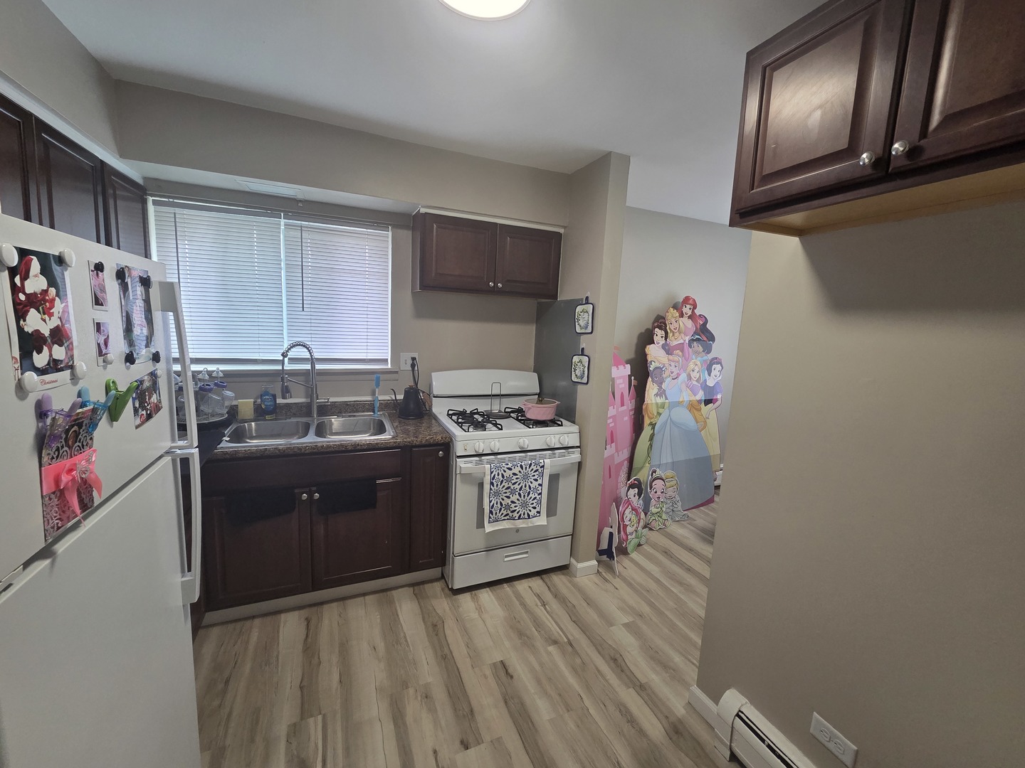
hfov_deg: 106.2
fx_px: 385
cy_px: 384
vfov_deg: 89.9
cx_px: 512
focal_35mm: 13
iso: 160
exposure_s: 1/120
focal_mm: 2.2
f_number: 2.2
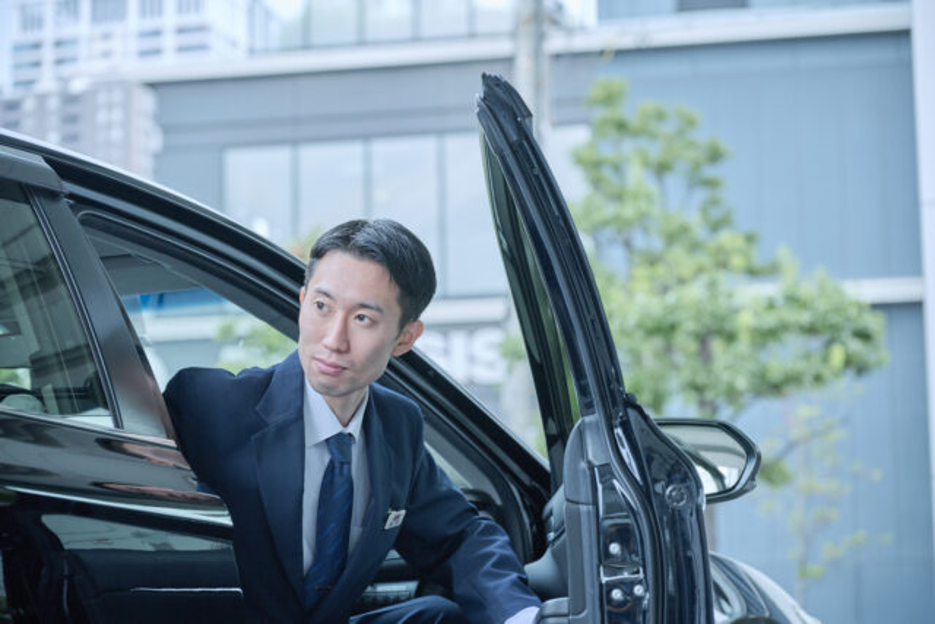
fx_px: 2182
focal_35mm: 84
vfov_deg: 16.3
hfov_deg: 24.2
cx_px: 468
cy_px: 312
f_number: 4
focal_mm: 84
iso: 400
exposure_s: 1/125
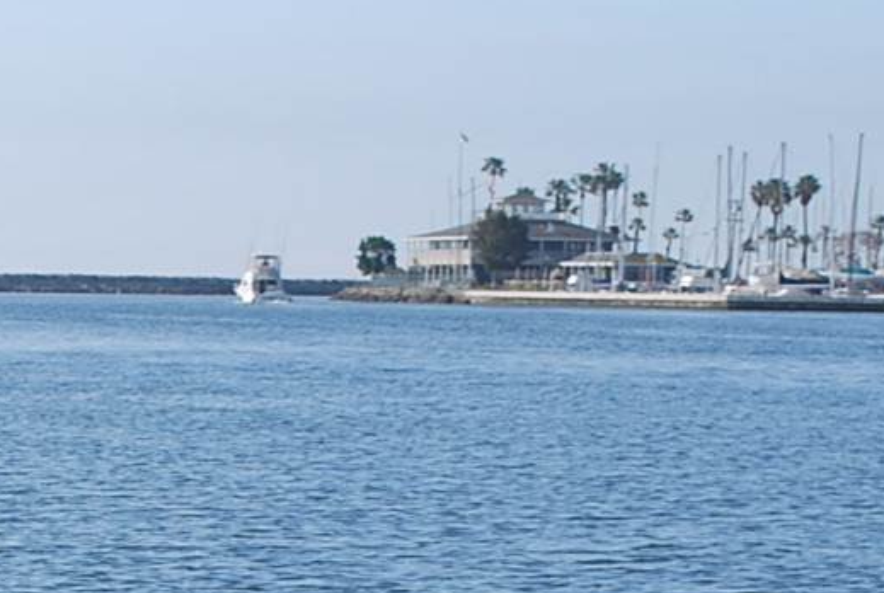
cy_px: 632
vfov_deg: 7.7
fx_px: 4403
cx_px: 141
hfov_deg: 11.4
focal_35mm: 179
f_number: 8
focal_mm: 32
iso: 100
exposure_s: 1/250
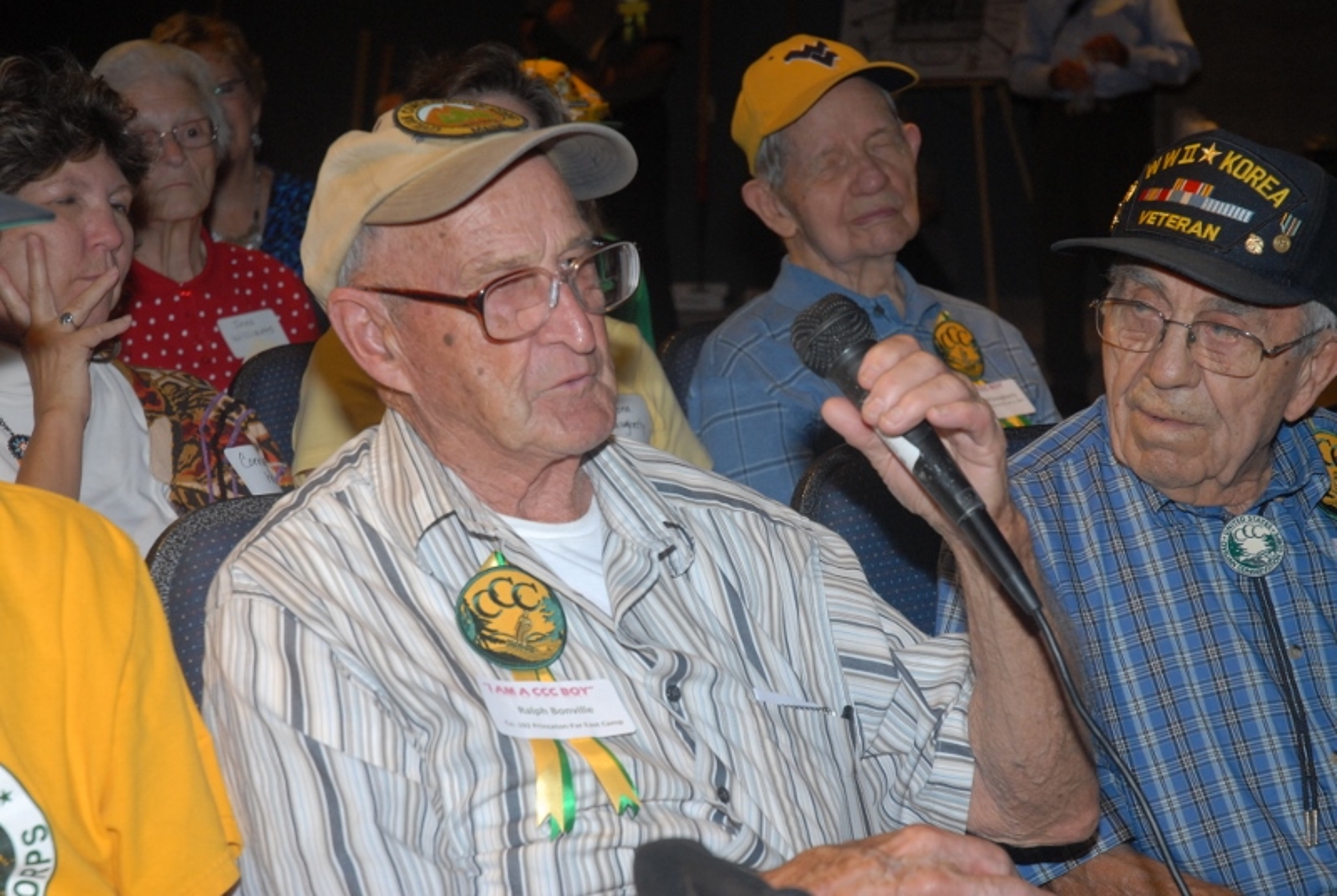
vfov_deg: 16.6
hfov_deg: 24.6
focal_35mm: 82
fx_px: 3068
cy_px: 448
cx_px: 668
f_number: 5.6
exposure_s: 1/60
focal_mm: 55
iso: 400
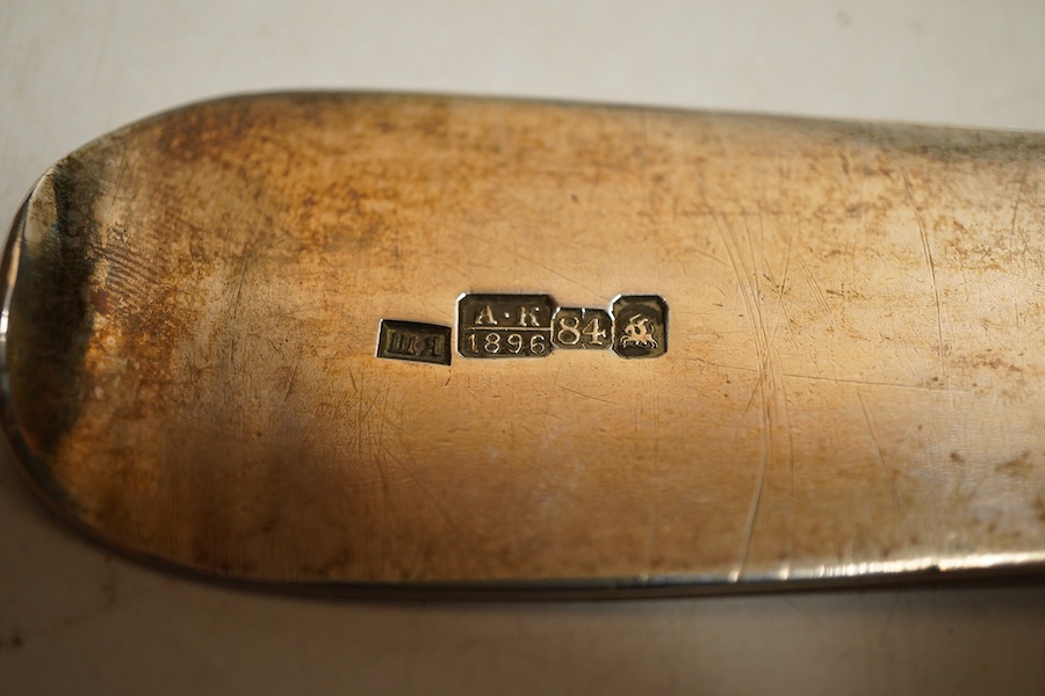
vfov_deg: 29.9
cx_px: 522
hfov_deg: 43.6
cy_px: 348
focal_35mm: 45
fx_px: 1306
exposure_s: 1/125
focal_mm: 30
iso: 1250
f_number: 3.5
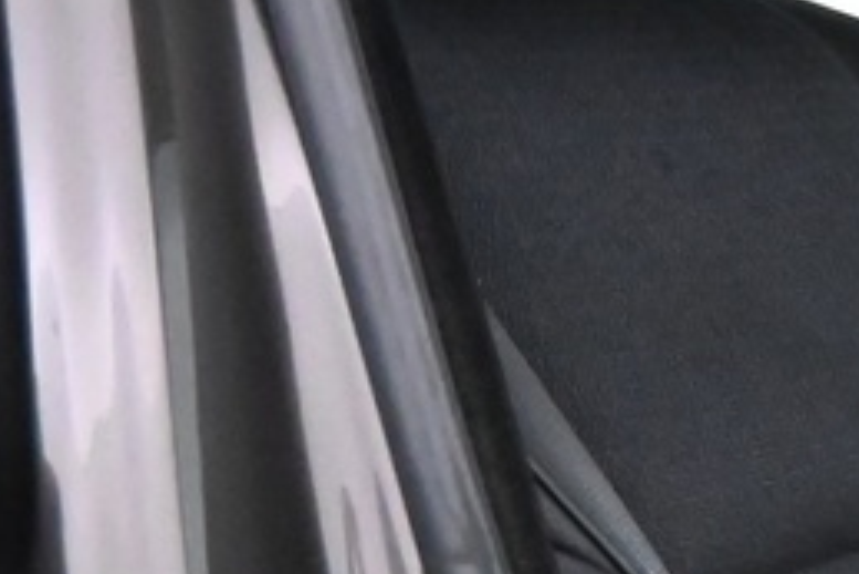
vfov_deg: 8.9
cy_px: 926
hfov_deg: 11.3
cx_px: 2103
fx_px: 3581
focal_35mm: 150
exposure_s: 1/60
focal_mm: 16
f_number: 3.5
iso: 5600
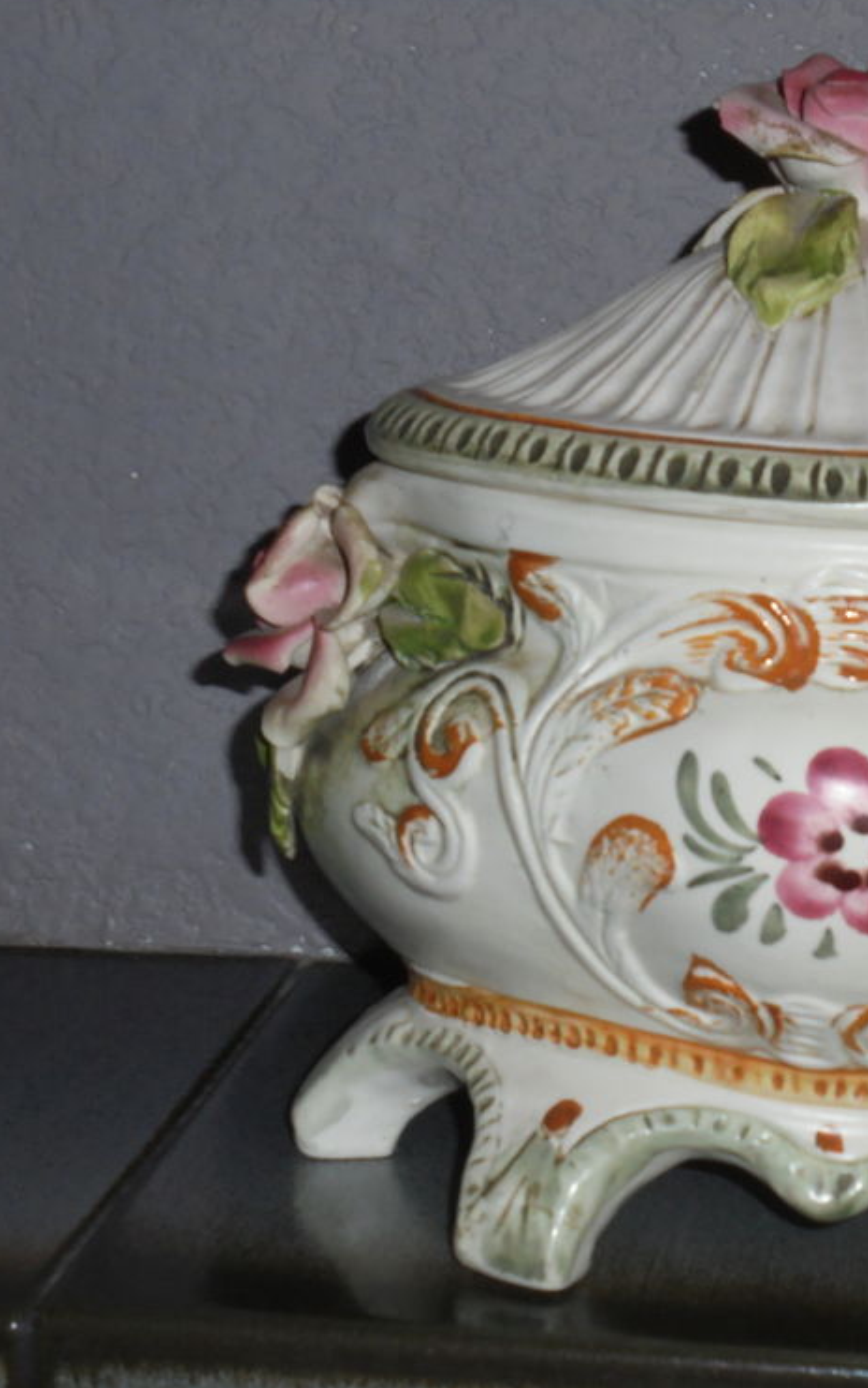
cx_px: 825
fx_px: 3027
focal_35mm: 80
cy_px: 688
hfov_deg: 16.1
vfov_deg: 25.8
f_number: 5.2
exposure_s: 1/60
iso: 200
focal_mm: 10.1
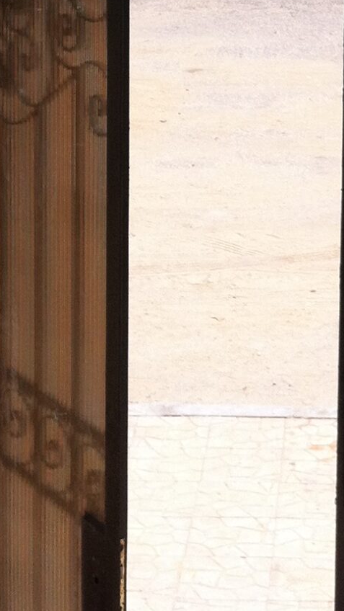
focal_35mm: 115
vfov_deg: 17.8
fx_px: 1865
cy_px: -102
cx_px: 291
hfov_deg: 10.5
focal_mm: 3.85
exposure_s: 1/1588
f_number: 2.8
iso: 80
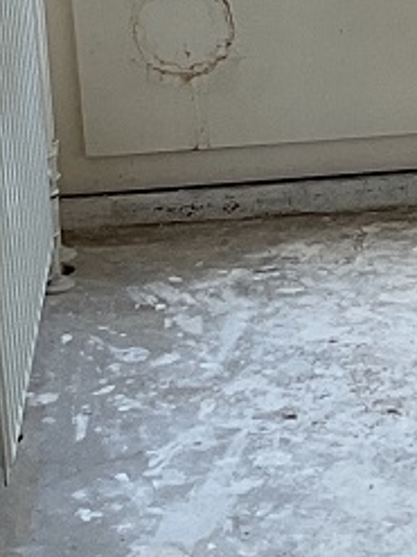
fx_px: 3022
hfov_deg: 7.8
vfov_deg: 10.4
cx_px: 534
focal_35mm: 188
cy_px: -14
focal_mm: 3
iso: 40
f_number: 1.8
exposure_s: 1/120
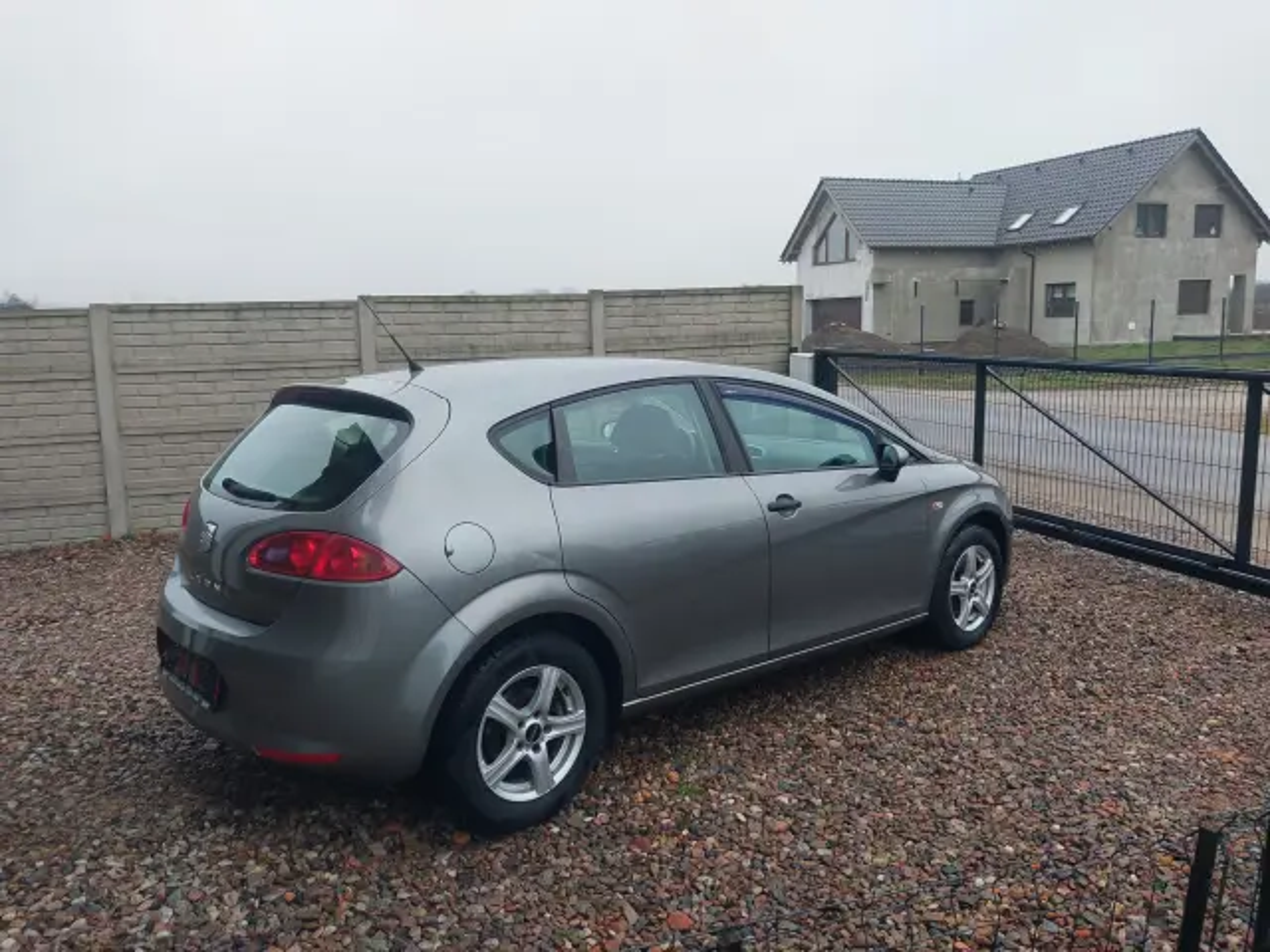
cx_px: 635
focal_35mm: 30
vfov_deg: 46.8
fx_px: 1101
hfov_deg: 60.0
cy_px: 476
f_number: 1.8
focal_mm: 4.6
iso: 40
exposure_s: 1/100
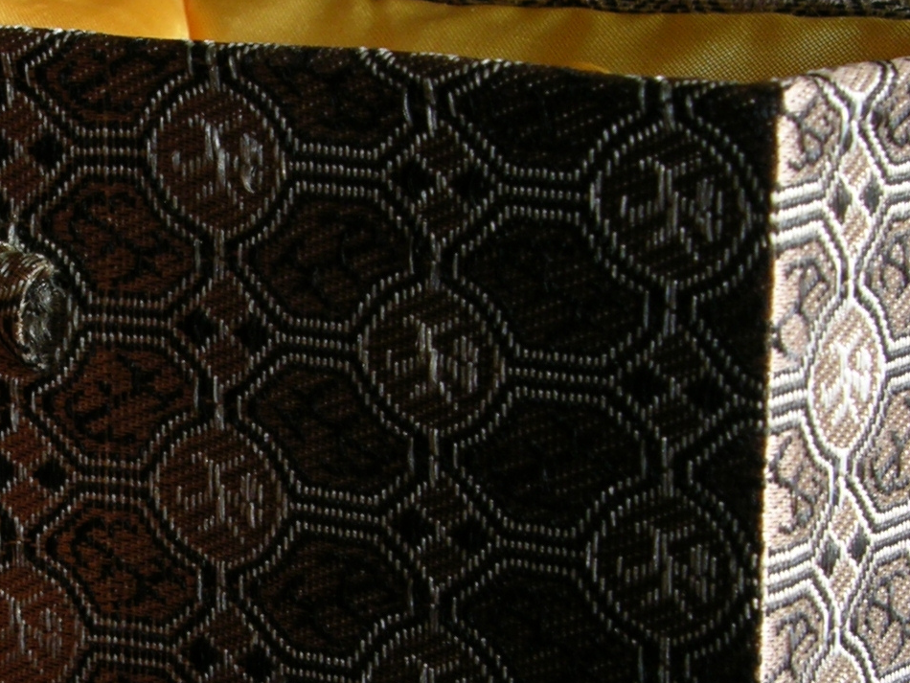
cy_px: 611
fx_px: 4155
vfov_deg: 9.4
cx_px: 76
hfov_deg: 12.4
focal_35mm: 158
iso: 50
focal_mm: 11.6
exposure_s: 1.27
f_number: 5.3
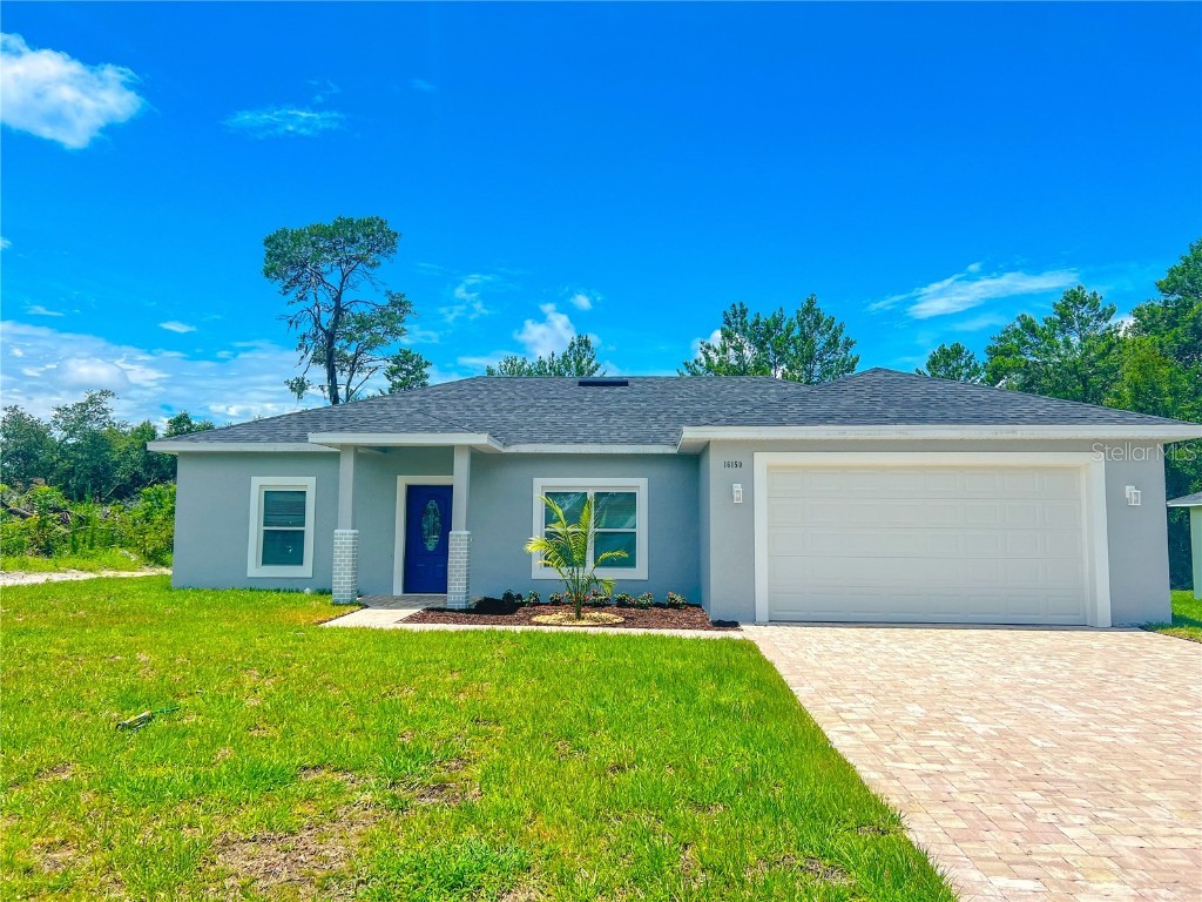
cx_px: 601
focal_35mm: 26
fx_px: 903
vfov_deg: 53.1
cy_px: 451
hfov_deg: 67.3
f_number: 1.5
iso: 50
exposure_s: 1/6400
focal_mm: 5.7
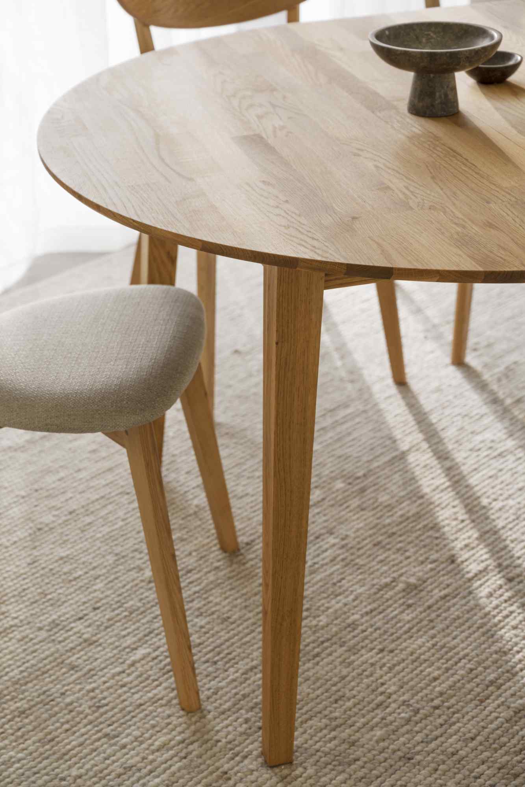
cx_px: 262
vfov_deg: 31.0
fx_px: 1422
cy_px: 394
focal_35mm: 65
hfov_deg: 20.9
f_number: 5.6
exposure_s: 1/20
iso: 160
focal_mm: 65
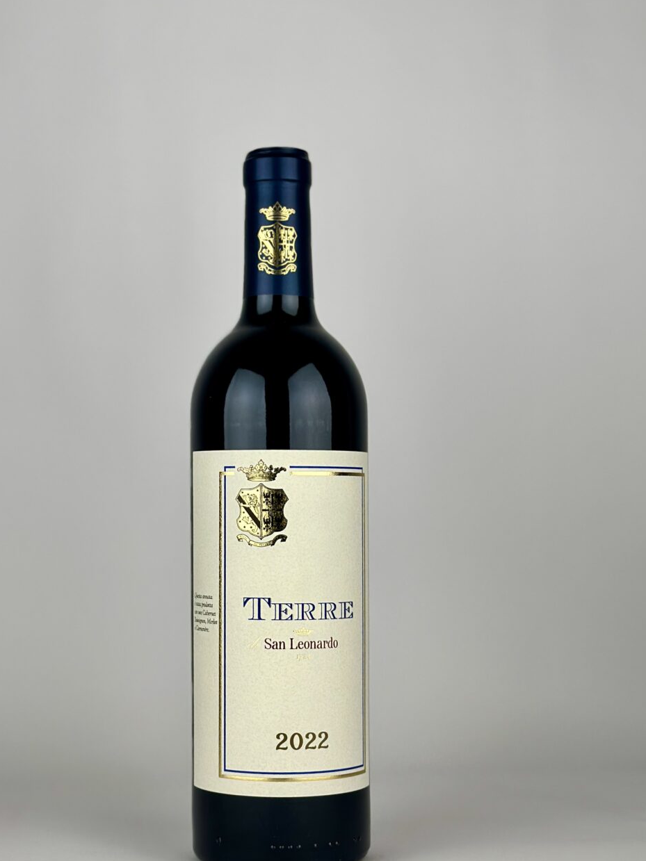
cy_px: 496
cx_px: 280
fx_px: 1543
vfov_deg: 31.1
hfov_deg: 23.6
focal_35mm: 62
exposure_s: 1/1041
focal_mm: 6.86
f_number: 1.78
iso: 80
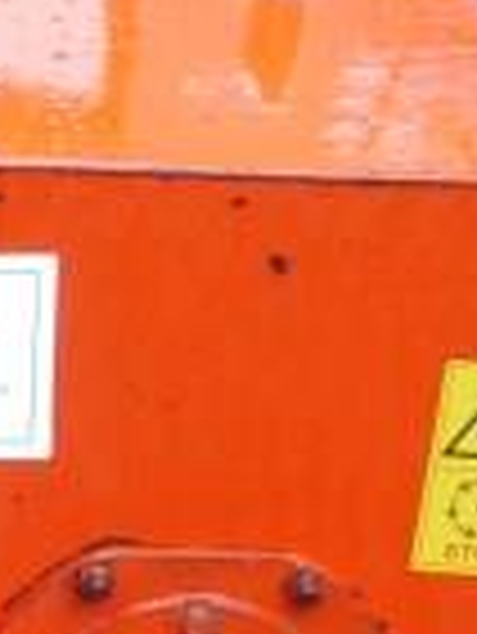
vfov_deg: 8.9
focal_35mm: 218
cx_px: -495
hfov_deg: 6.6
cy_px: -157
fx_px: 3999
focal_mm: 15
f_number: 3.5
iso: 160
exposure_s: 1/60
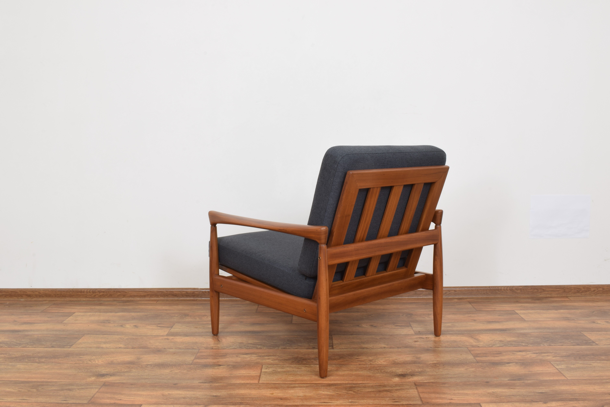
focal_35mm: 36
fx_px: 610
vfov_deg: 36.9
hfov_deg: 53.1
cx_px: 305
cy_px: 204
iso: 100
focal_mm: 24
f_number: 25
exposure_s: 5
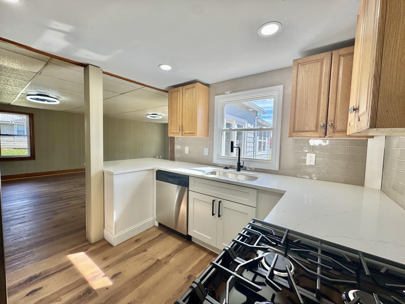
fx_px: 164
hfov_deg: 102.1
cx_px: 202
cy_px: 152
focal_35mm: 14
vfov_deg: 85.7
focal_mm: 2.22
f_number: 2.2
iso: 40
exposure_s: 1/230
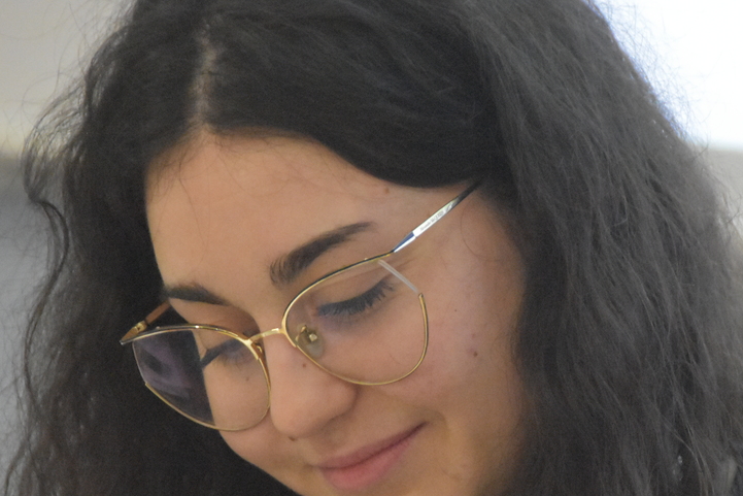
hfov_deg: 4.1
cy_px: 355
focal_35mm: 499
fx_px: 10300
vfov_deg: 2.8
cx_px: 437
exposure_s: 1/250
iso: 12800
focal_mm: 200
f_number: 5.6
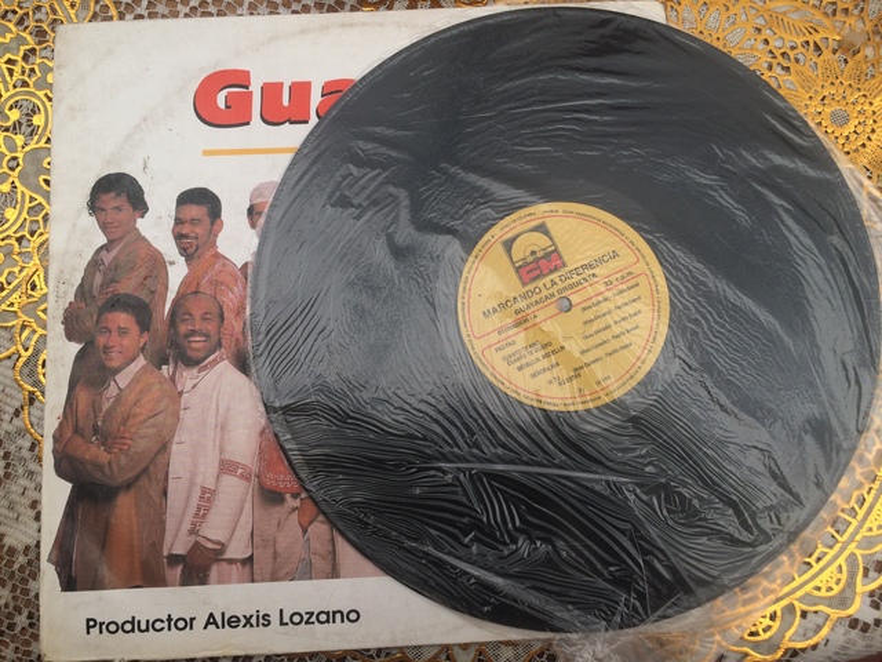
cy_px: 331
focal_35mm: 29
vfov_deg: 48.2
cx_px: 441
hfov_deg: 61.7
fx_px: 739
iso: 32
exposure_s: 1/540
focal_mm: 4.15
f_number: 2.2
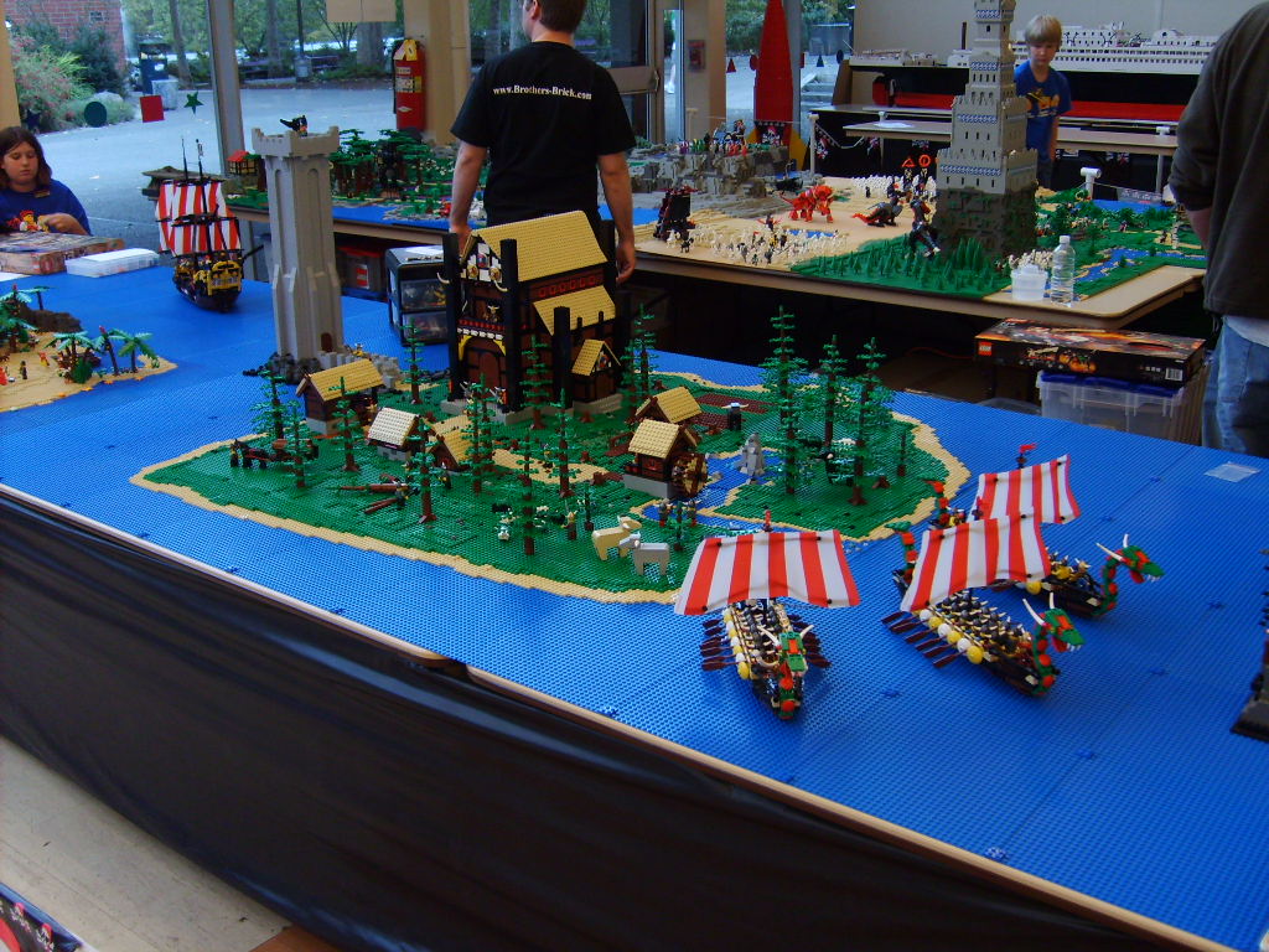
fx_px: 1283
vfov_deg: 40.7
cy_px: 476
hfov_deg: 52.6
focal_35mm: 35
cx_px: 634
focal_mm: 5.8
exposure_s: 1/30
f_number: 2.8
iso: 100
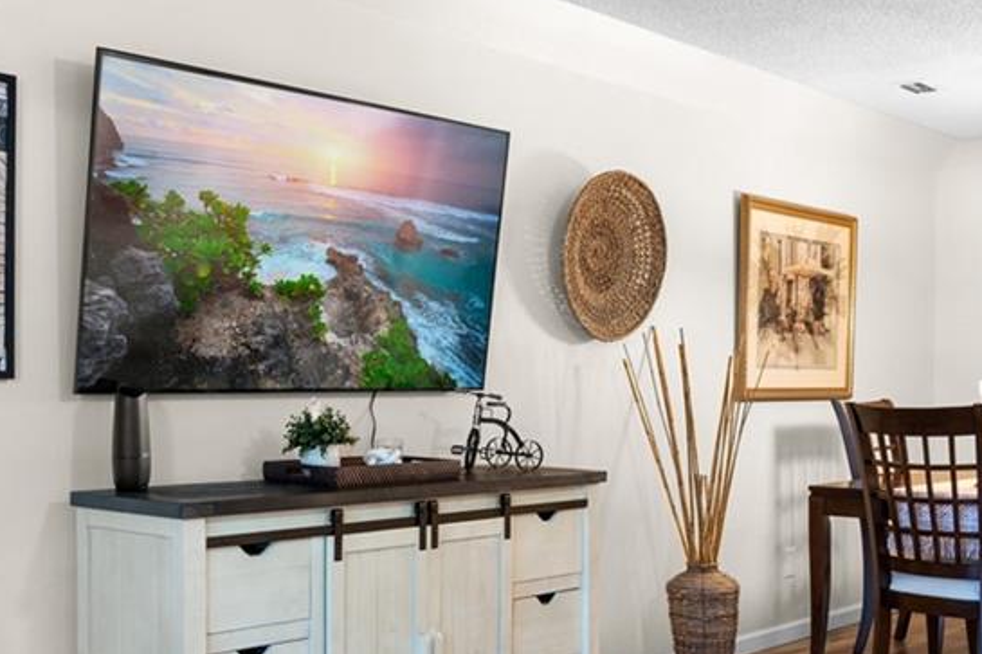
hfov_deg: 41.9
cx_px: 481
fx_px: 1282
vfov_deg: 28.6
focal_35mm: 47
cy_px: 396
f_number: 9
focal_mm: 16
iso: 250
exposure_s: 1.6
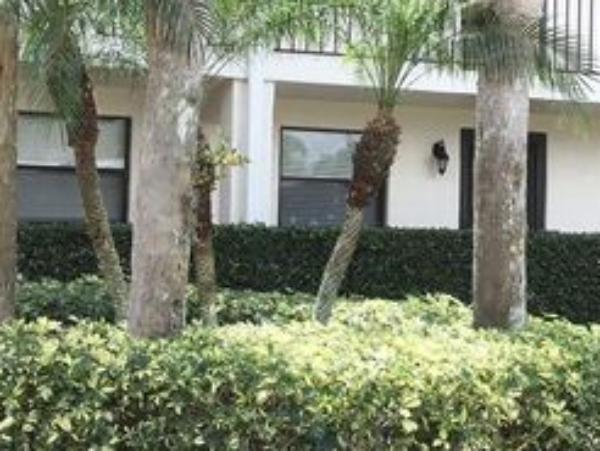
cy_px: 172
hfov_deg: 30.7
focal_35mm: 63
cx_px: 290
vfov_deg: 23.3
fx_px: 1093
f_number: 2.4
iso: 25
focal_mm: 3.3
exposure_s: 1/386
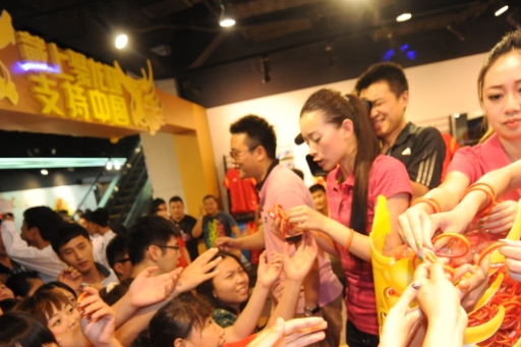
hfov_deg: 65.5
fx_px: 405
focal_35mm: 28
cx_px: 252
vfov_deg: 44.3
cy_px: 274
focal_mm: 14
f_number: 2.8
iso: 2000
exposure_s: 1/250
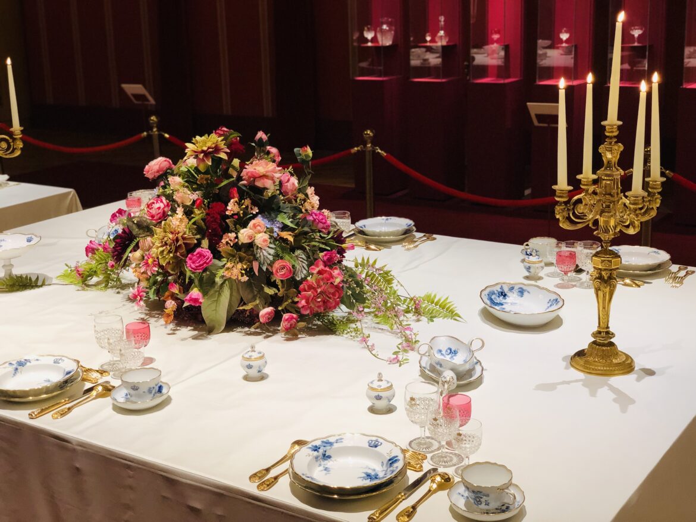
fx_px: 1046
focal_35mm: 52
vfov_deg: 28.0
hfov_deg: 36.8
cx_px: 348
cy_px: 261
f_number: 2.4
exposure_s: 1/33
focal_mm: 6
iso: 100
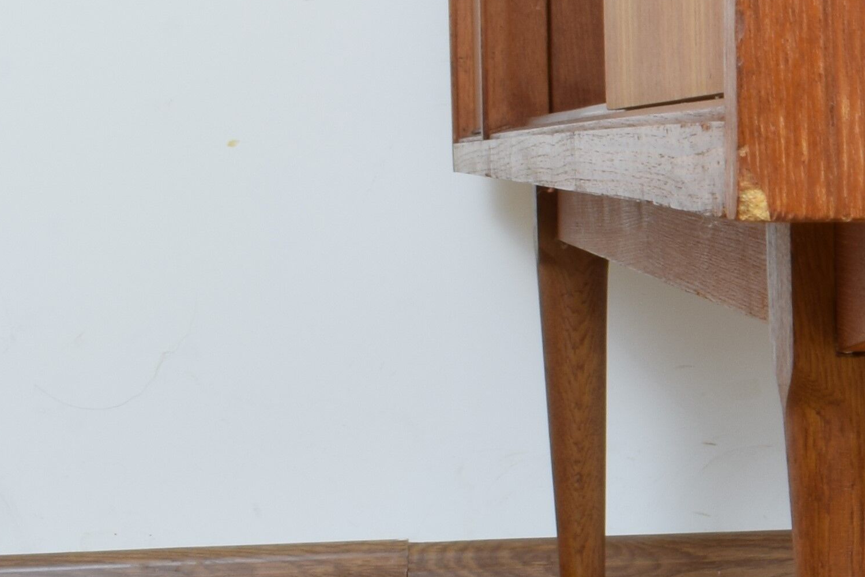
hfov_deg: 16.3
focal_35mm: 108
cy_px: 481
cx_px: 1492
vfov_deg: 12.6
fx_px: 2595
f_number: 22
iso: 100
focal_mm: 18
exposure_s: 5
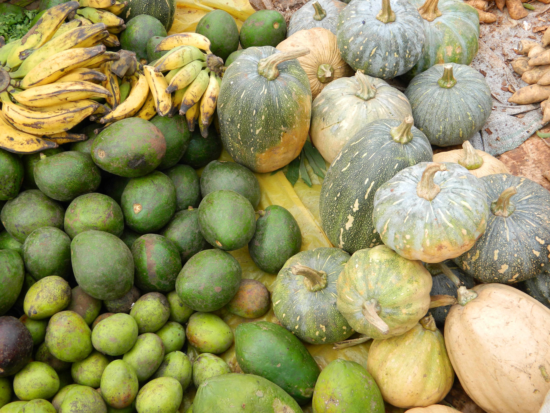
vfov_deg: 35.1
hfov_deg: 45.8
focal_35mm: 41
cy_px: 206
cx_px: 275
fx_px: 651
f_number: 3.5
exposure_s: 1/160
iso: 80
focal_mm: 7.3
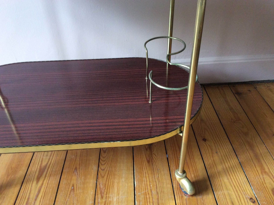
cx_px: 137
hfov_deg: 56.9
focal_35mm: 32
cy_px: 102
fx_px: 253
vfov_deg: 44.1
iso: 200
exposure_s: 1/25
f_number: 2.4
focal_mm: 3.3
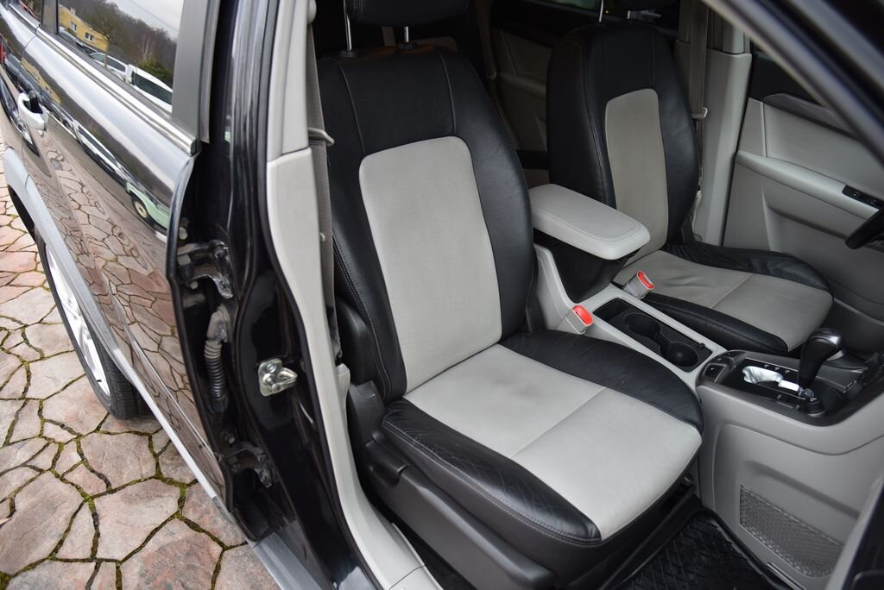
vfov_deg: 53.2
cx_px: 442
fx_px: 590
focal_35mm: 24
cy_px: 295
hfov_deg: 73.7
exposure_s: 1/60
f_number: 4
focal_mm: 24
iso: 500
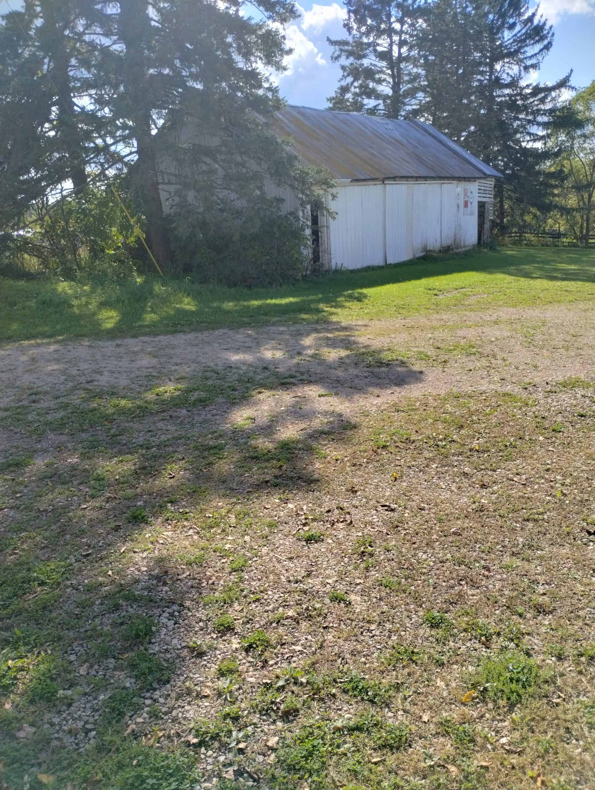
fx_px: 640
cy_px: 395
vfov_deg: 63.4
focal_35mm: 28
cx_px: 298
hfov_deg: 49.9
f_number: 1.8
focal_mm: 4.27
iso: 100
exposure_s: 1/669
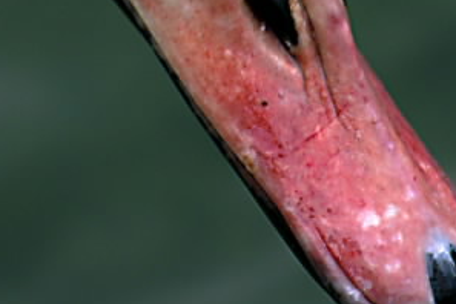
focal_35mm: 873
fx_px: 11057
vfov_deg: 1.6
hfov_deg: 2.4
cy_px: -28
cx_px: 192
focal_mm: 230
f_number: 8
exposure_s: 1/500
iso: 100
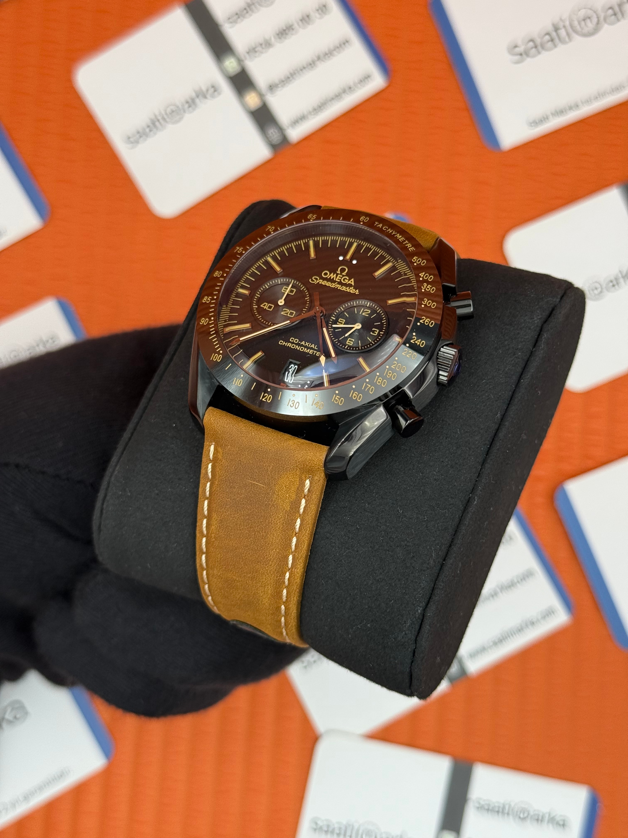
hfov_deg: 30.3
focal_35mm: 48
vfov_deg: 39.7
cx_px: 314
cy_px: 419
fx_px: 1161
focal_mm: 6.76
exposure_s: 1/121
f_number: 1.78
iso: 64
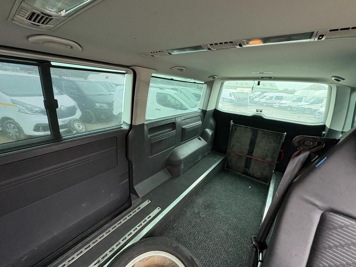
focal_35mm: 14
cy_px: 134
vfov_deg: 85.7
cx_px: 178
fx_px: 144
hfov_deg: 102.1
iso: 320
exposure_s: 1/60
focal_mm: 2.22
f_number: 2.2
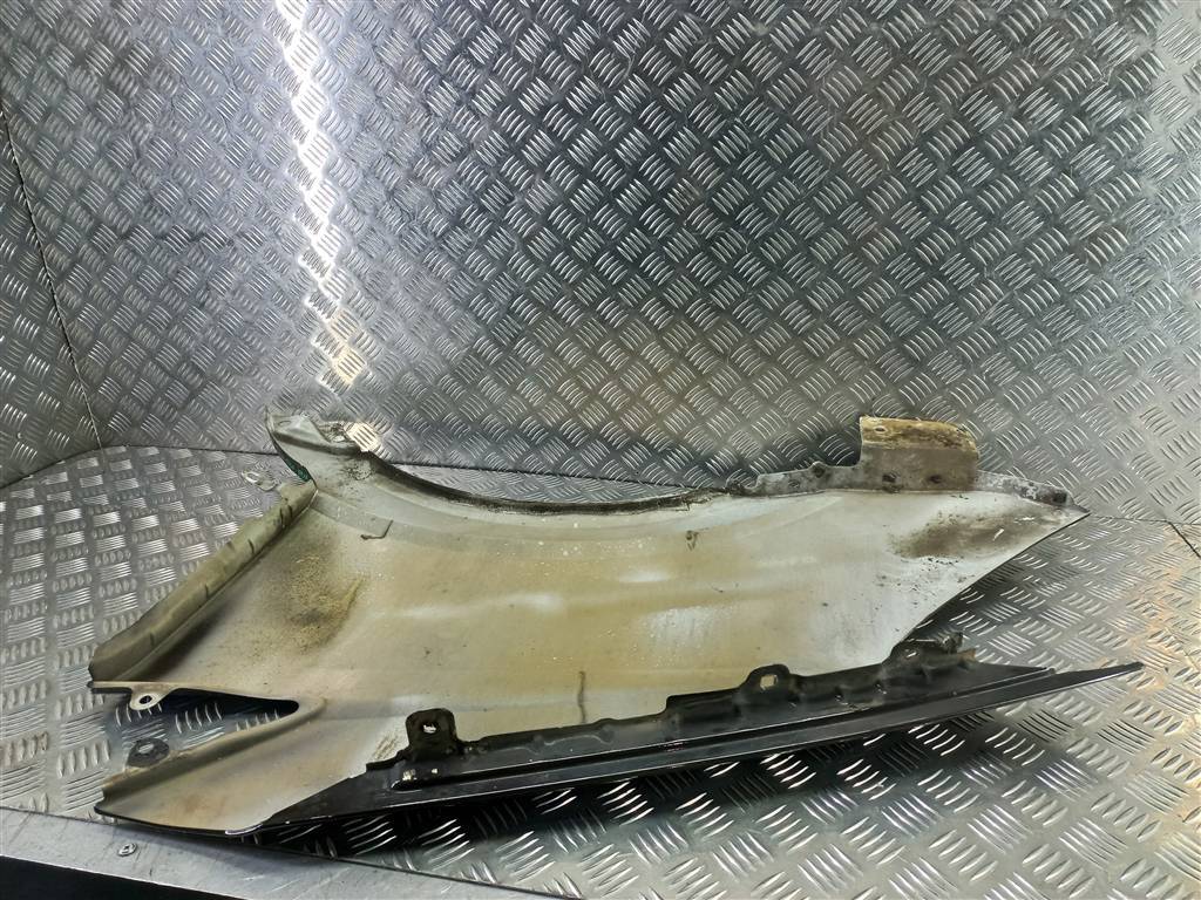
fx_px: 867
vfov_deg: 54.9
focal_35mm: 25
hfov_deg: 69.4
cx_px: 600
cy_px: 450
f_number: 1.8
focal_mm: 4.6
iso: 64
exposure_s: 1/50
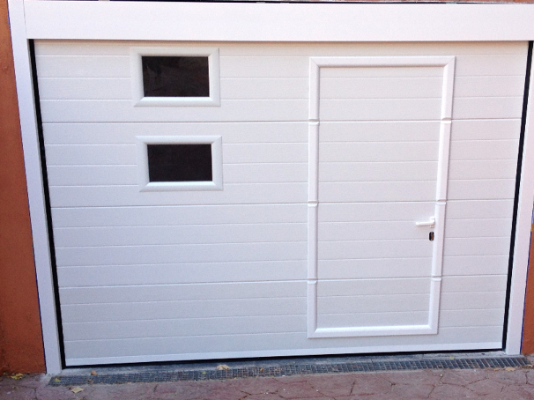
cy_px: 213
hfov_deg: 36.8
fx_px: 802
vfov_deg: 28.0
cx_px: 308
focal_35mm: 52
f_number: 2.4
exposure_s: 1/120
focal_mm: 4.28
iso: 64
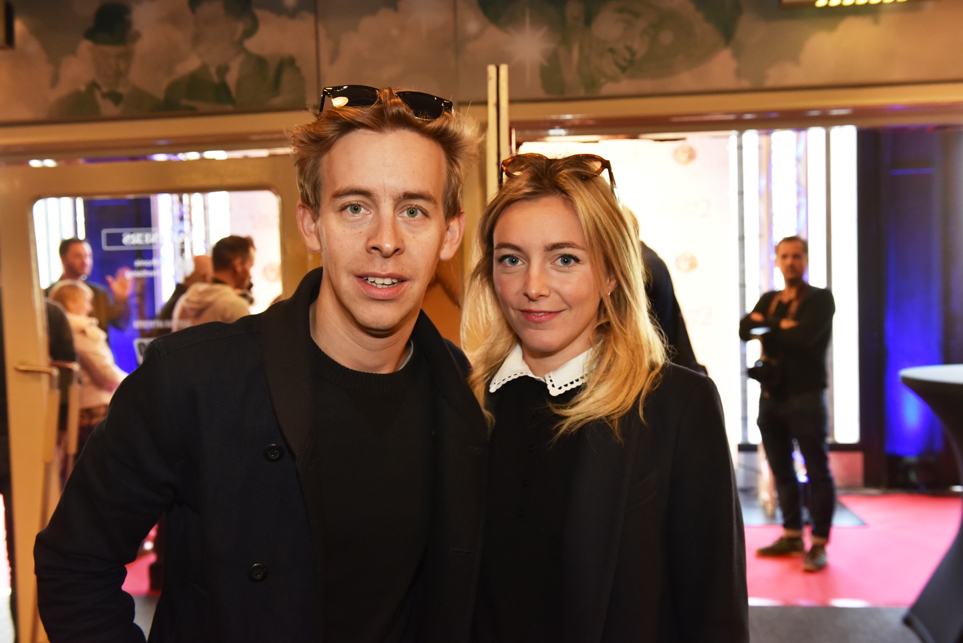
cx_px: 482
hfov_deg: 55.8
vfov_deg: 38.9
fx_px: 910
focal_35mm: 34
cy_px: 322
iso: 2000
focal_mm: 34
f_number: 5
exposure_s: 1/100
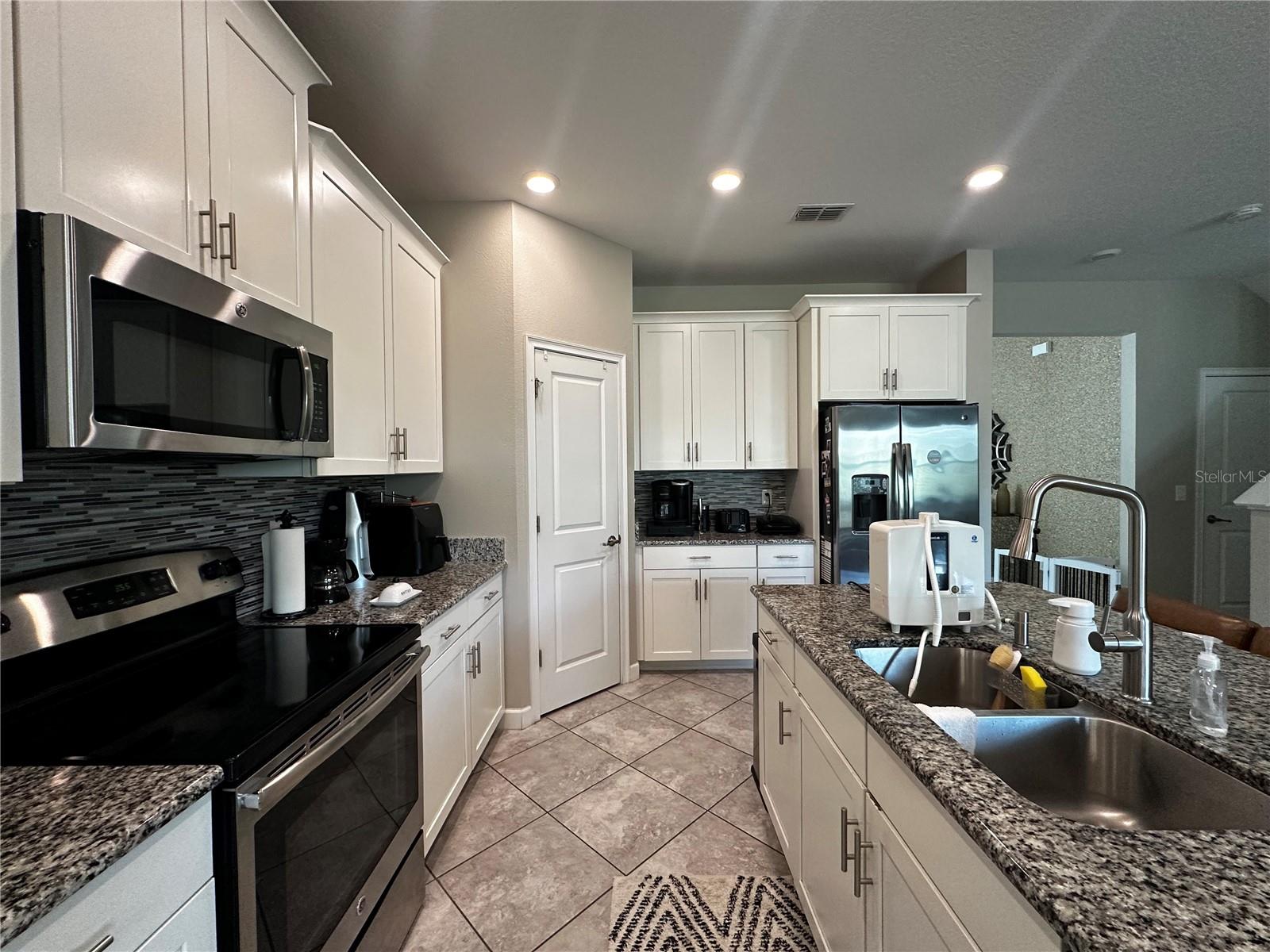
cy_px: 476
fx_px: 514
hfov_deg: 102.1
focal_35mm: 14
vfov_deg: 85.7
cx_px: 635
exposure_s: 1/120
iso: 250
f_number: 2.2
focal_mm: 2.22
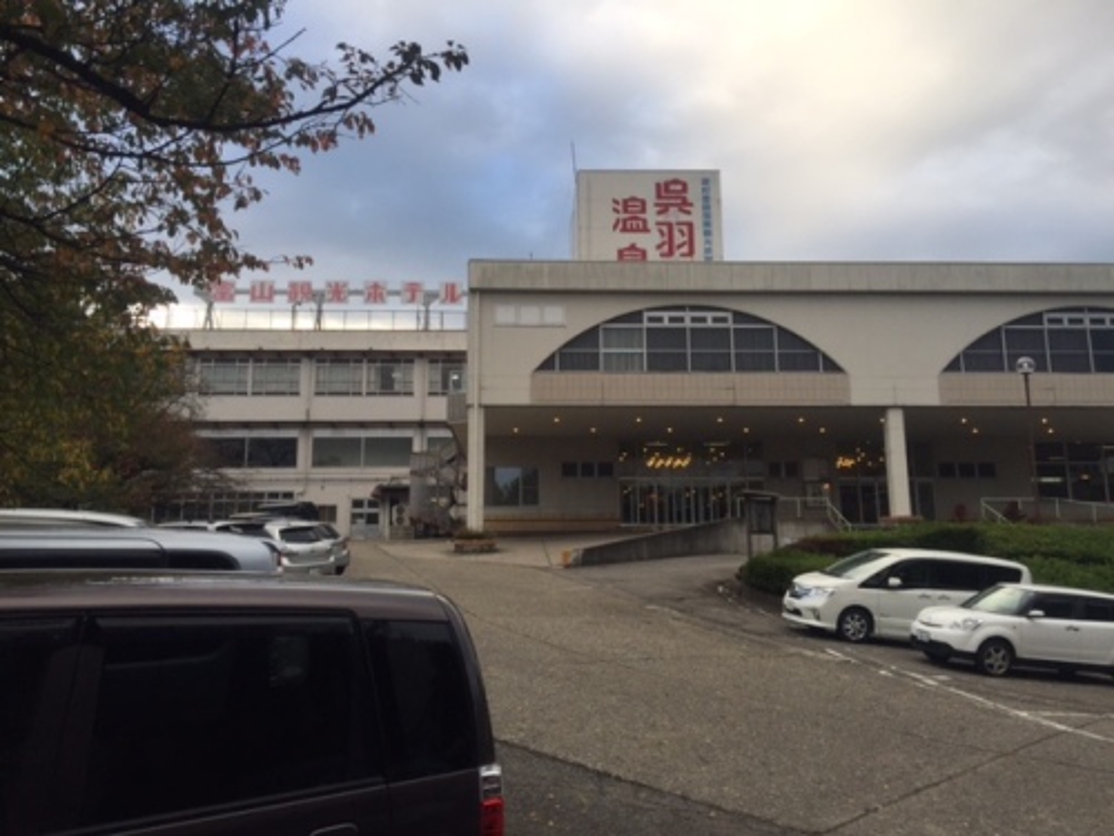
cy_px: 418
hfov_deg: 61.7
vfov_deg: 48.2
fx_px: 933
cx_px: 557
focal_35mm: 29
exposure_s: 1/482
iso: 32
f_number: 2.2
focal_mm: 4.15
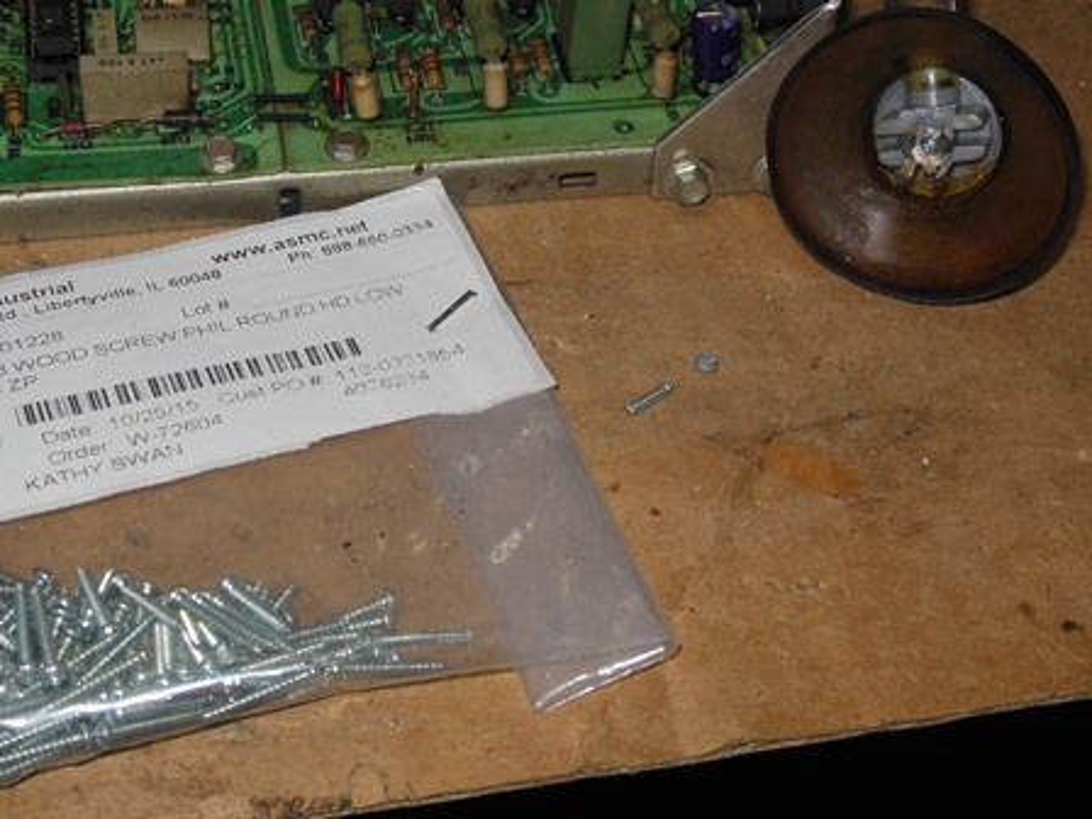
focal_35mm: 50
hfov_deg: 38.2
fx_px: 1577
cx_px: 546
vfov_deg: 29.1
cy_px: 410
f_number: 7.9
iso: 125
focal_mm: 8.9
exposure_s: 1/60
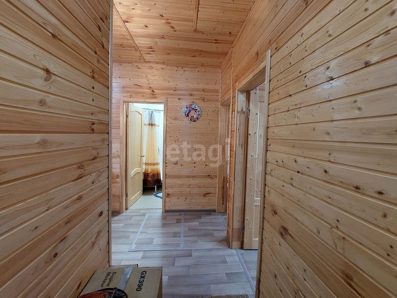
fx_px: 149
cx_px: 198
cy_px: 149
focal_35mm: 13
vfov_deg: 89.9
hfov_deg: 106.2
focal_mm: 1.74
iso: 320
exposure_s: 1/50
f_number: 2.2
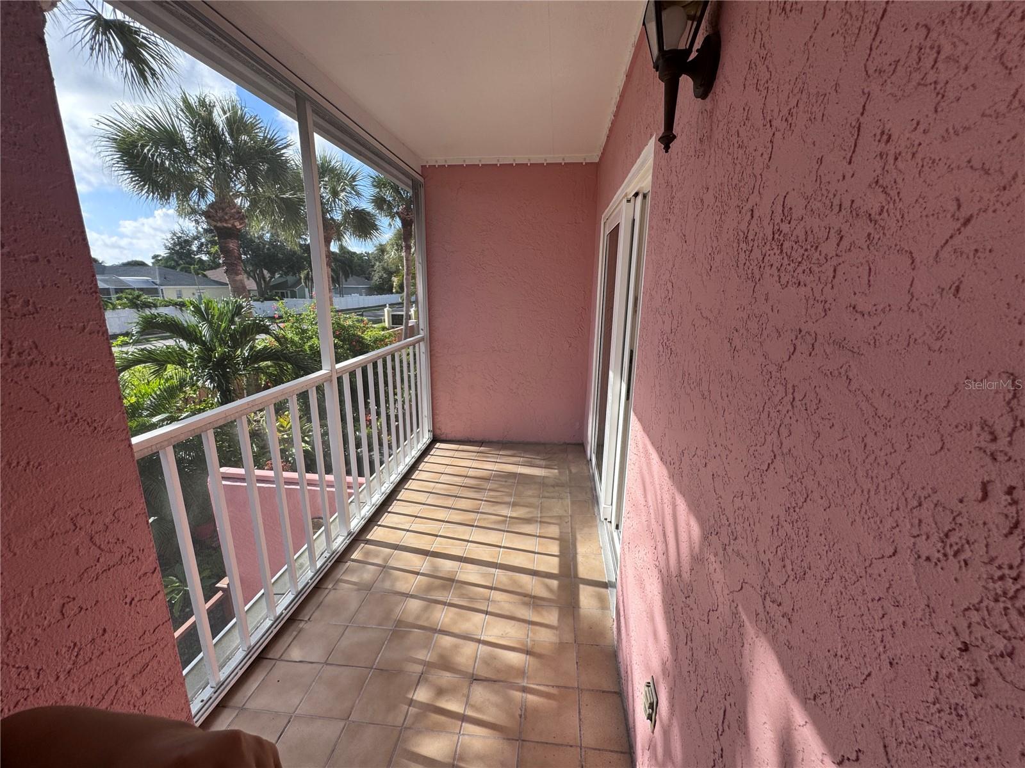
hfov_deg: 102.1
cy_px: 384
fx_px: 415
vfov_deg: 85.7
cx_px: 512
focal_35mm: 14
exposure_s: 1/641
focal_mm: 2.22
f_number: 2.2
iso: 40
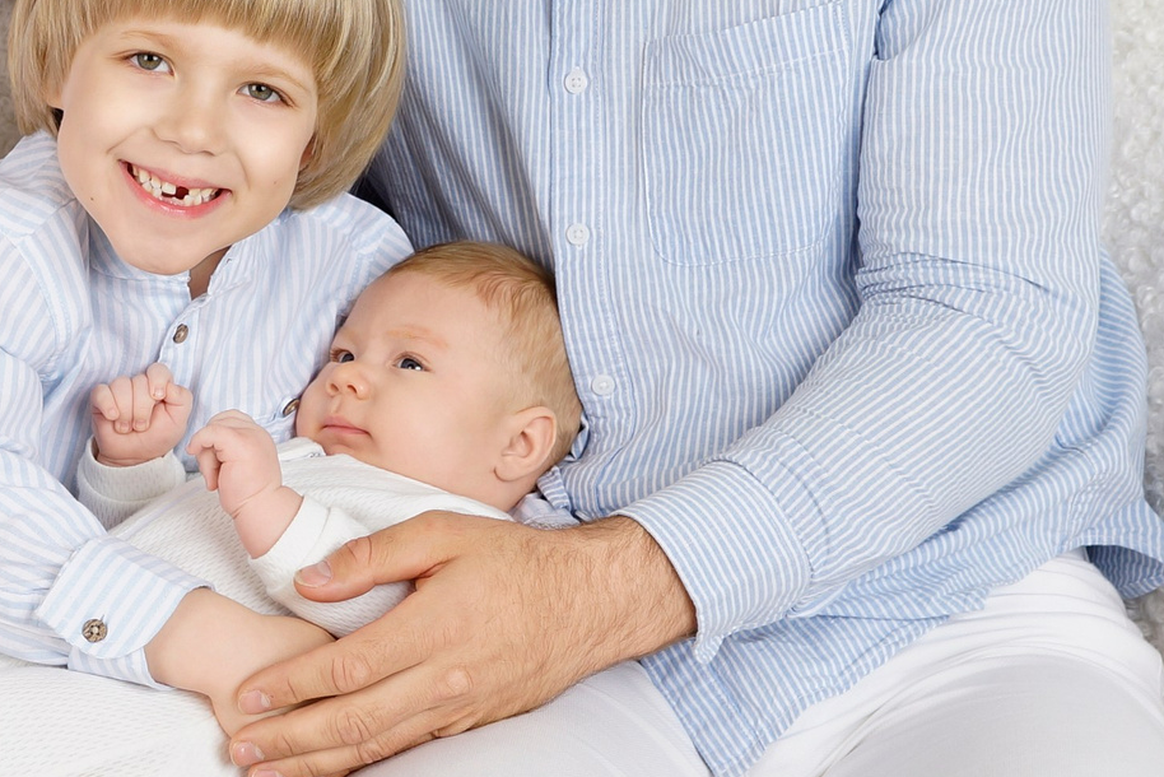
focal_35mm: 98
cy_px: -59
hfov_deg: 20.5
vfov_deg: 13.7
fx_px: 3169
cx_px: 181
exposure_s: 1/100
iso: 100
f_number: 7.1
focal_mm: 35
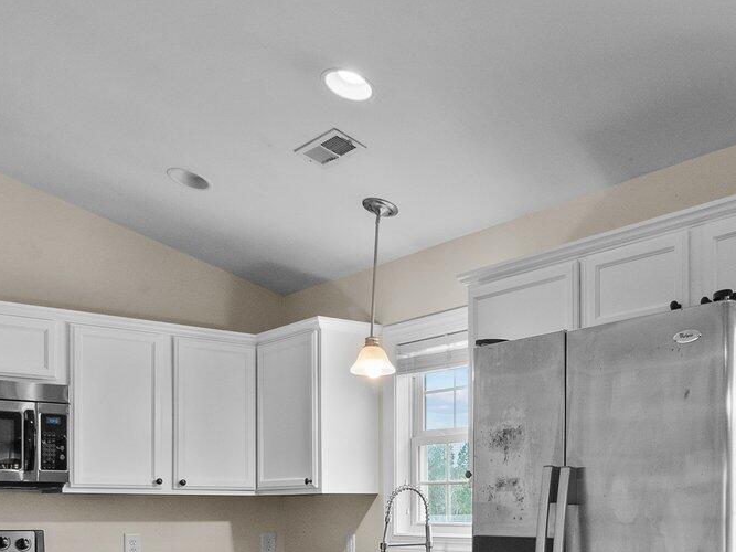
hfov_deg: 42.8
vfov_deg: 32.1
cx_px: 533
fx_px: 914
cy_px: 484
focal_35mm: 43
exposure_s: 1/30
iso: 400
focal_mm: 7
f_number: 4
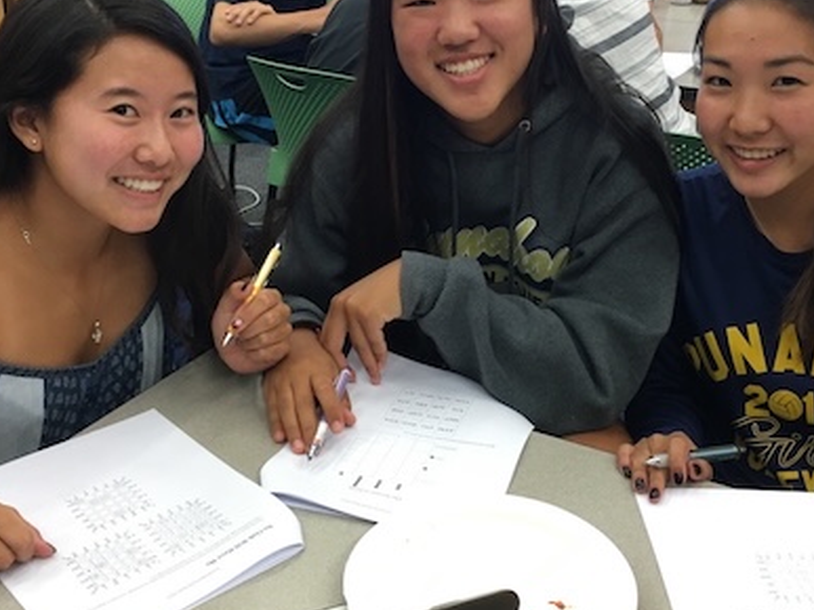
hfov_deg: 42.1
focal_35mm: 45
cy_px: 238
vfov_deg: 32.1
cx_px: 419
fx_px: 1058
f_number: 2.2
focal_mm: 4.15
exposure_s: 1/30
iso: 40
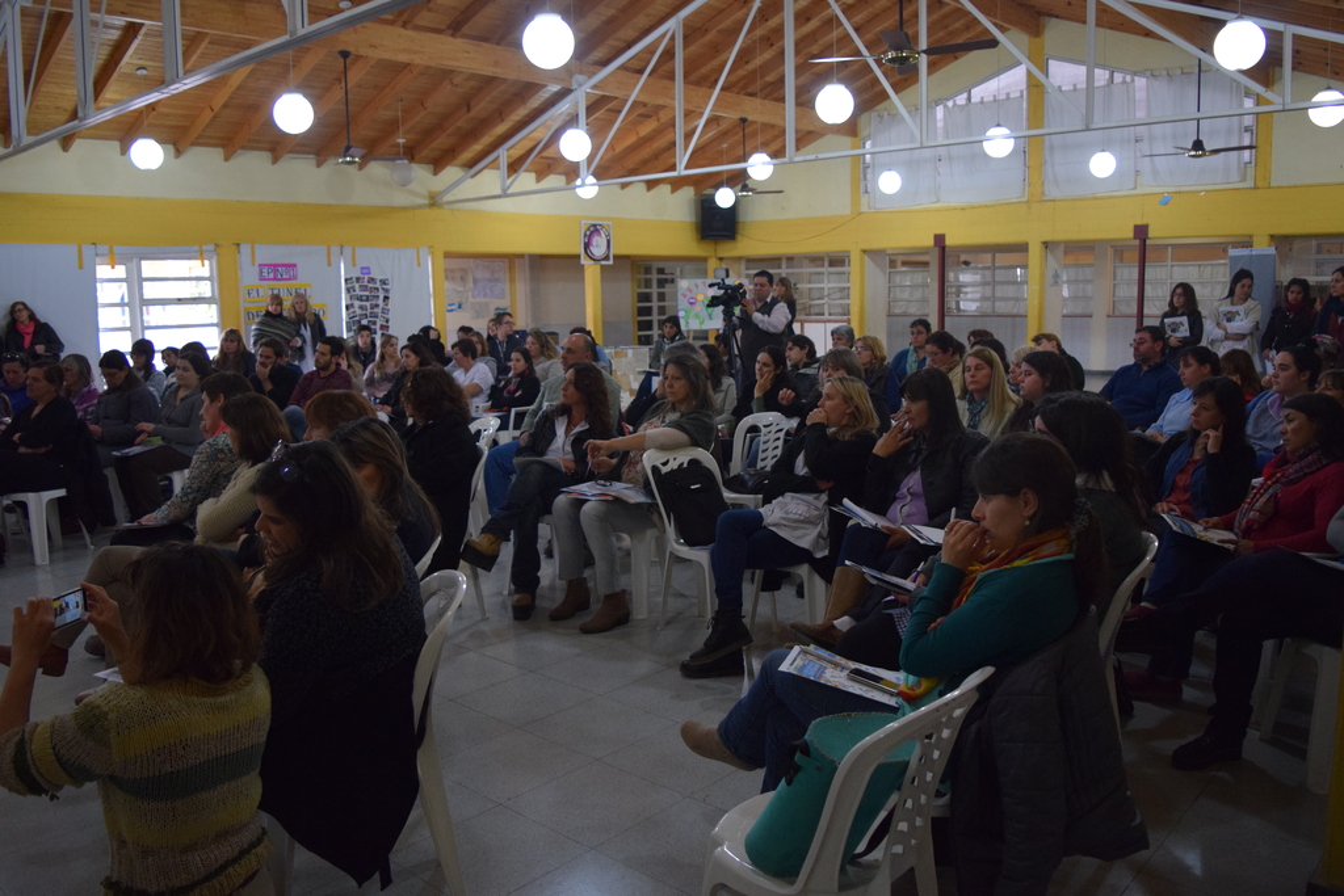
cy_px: 448
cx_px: 672
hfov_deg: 67.4
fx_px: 1008
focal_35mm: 27
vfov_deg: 47.9
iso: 2000
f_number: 3.5
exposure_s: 1/60
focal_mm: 18
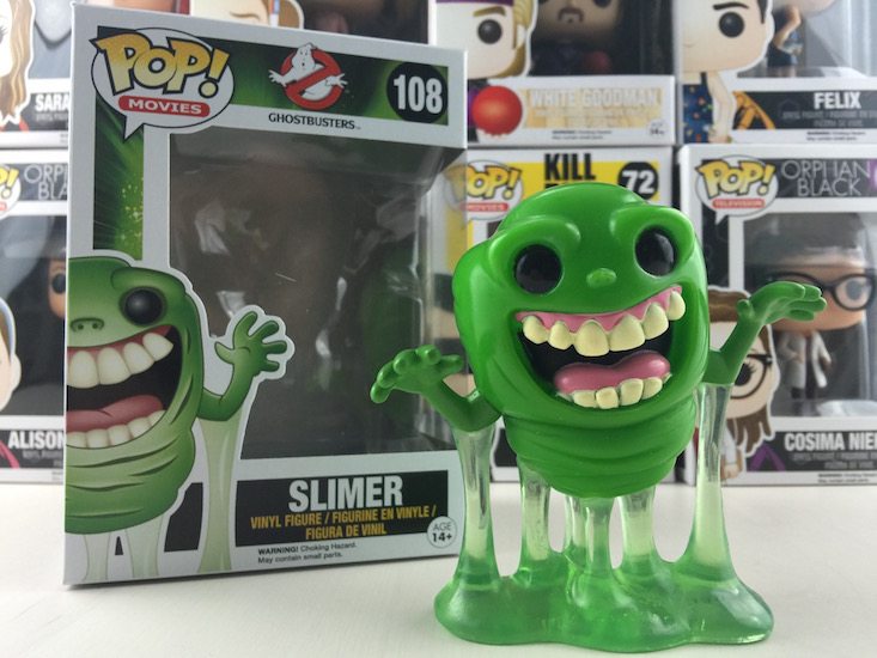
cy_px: 329
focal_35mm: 29
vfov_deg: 48.2
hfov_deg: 61.7
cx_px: 438
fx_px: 735
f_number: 2.2
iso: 40
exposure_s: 1/15
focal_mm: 4.15
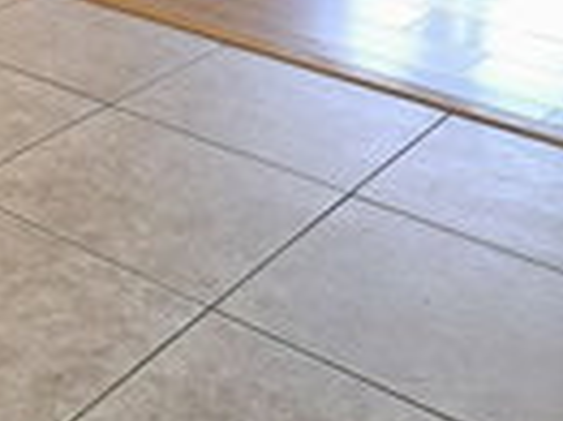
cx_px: -165
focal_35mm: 75
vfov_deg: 17.6
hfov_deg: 23.1
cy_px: -210
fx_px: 1219
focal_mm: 6.3
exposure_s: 1/40
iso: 100
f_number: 1.7
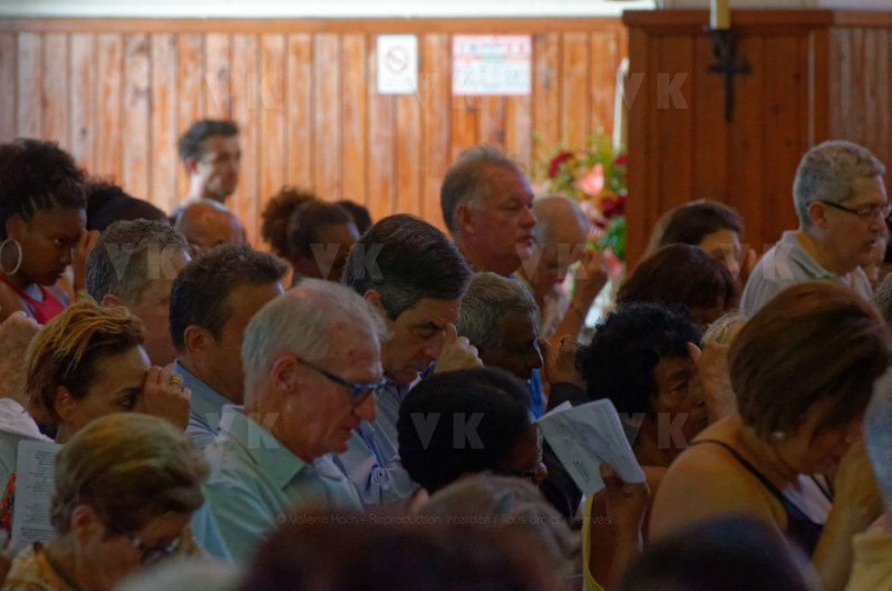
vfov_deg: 4.6
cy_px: 296
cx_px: 446
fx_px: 7418
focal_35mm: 300
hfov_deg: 6.9
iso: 800
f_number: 5.6
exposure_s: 1/100
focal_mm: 200
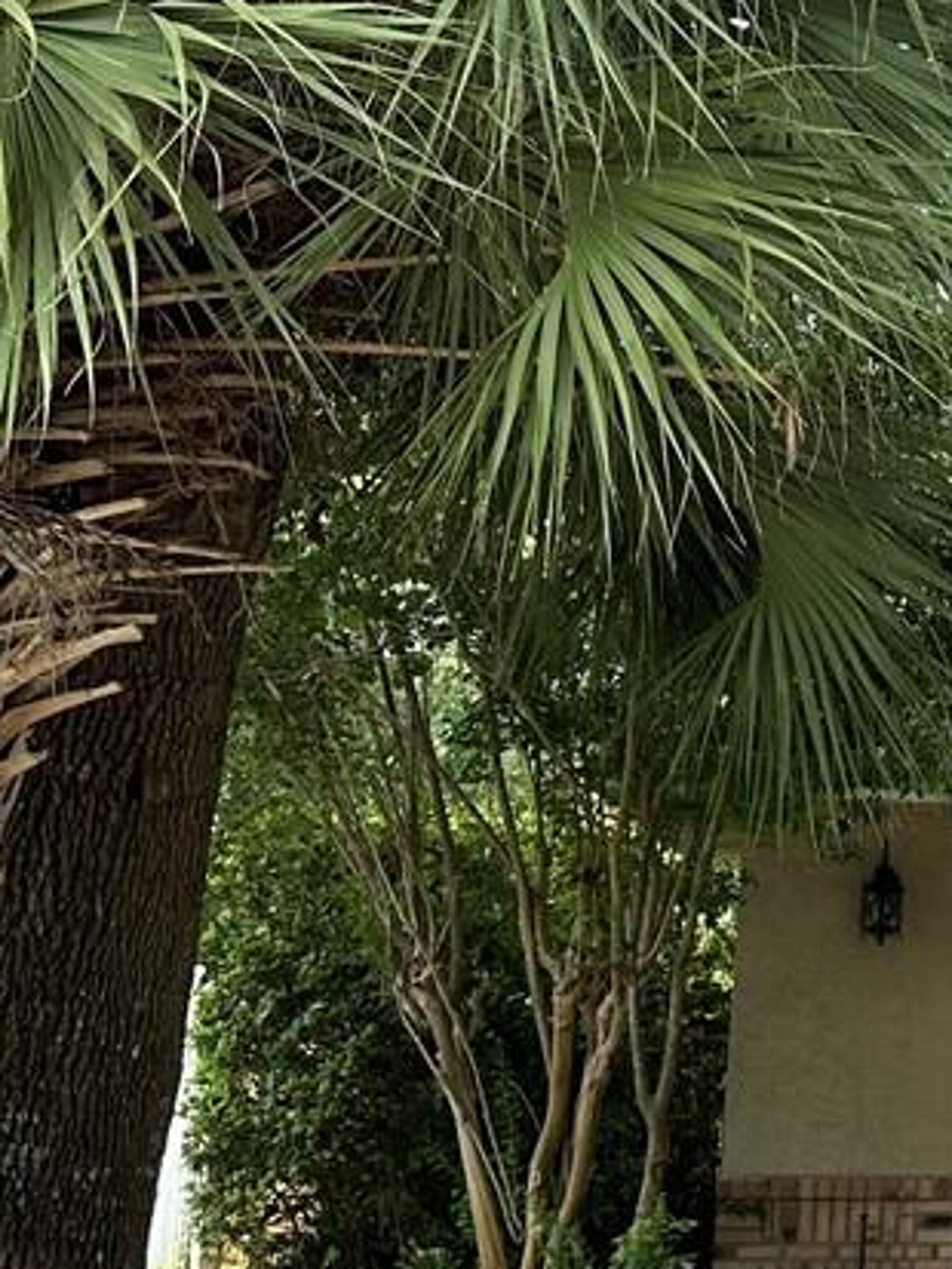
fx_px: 3408
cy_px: 701
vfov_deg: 21.1
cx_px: 2097
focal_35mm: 93
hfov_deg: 13.0
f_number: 1.78
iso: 80
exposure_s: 1/1473
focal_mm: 6.86
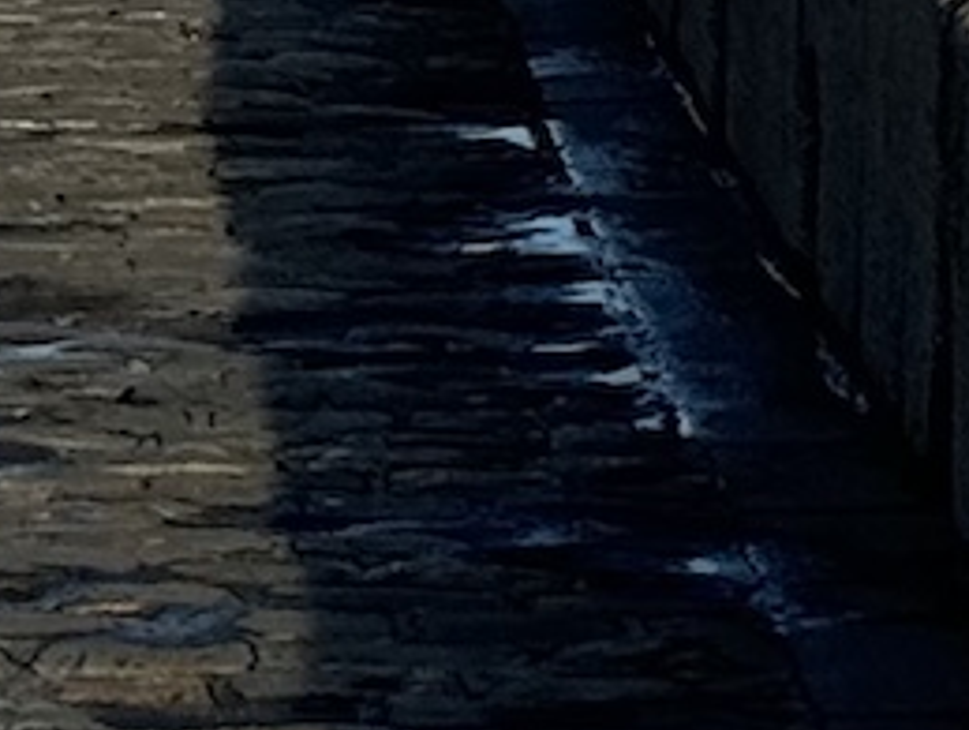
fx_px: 10288
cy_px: -1995
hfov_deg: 5.3
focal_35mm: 367
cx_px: 2039
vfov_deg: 3.9
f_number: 1.78
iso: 64
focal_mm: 6.86
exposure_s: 1/5848
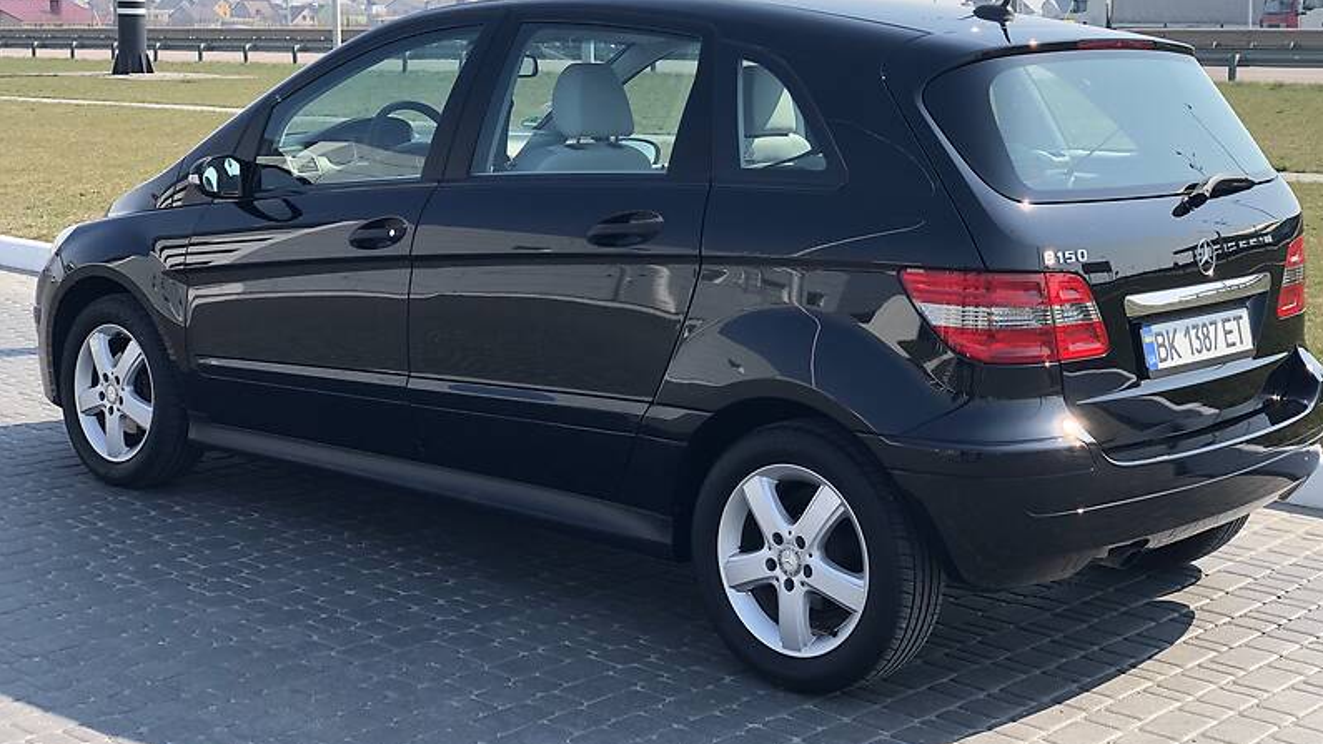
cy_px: 283
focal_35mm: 57
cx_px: 664
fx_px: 1999
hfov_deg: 36.6
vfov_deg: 21.0
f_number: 2.4
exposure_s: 1/585
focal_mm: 6
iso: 16
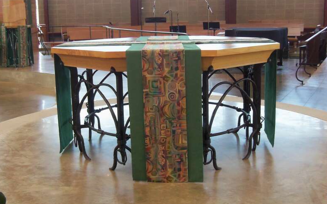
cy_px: 95
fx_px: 472
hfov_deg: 38.2
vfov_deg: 24.4
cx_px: 162
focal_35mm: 53
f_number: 4.6
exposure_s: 1/50
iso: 400
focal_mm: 8.7
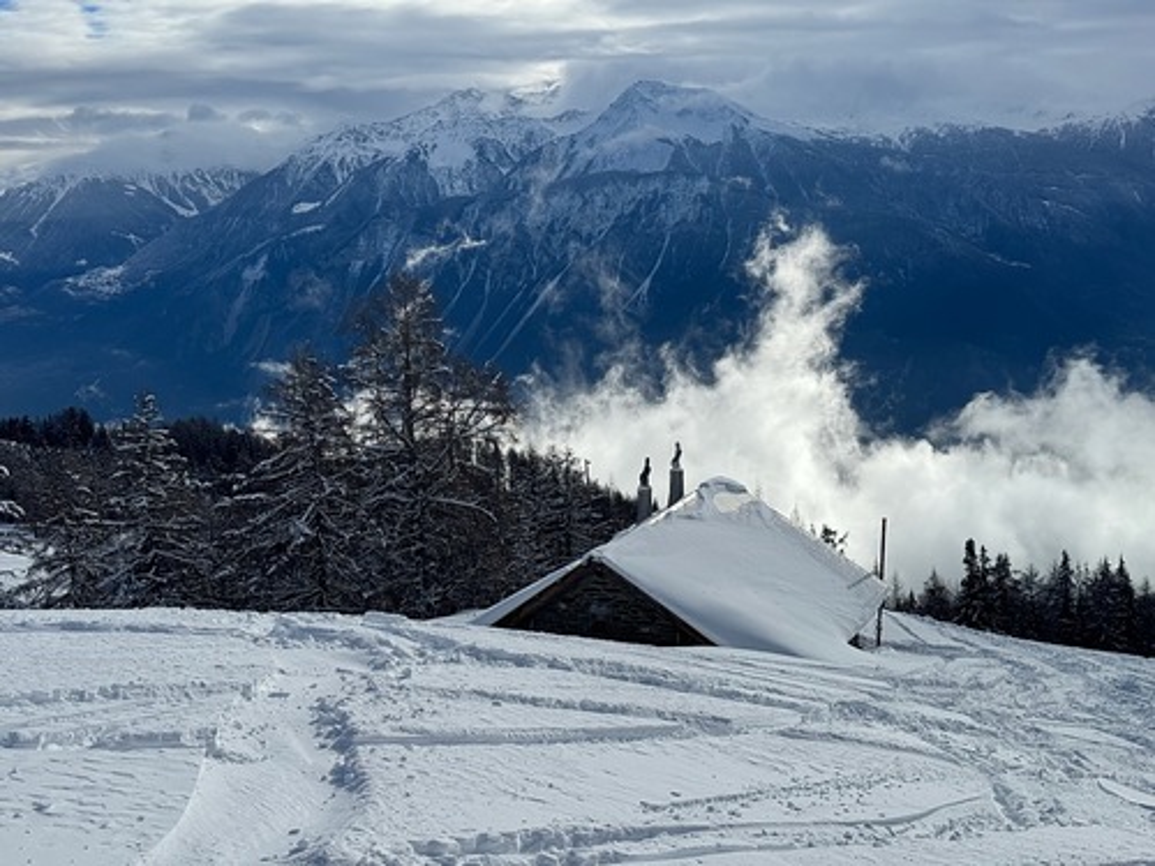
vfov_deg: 30.3
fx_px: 1602
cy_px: 433
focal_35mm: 48
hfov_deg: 39.7
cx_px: 578
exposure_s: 1/12500
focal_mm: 6.86
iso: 64
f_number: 1.78
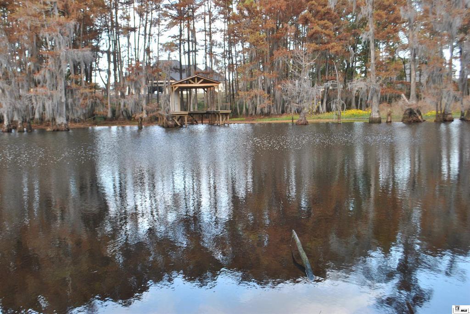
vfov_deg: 34.3
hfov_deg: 49.5
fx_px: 510
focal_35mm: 39
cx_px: 235
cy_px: 157
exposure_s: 1/100
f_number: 5
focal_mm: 26
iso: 200
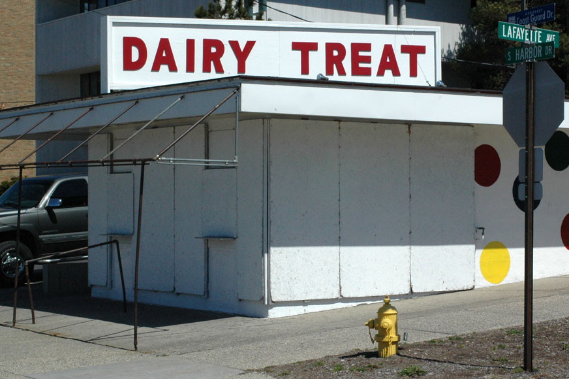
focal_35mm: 78
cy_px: 169
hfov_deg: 26.0
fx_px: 1232
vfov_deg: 17.5
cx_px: 331
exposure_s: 1/800
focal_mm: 42
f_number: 14
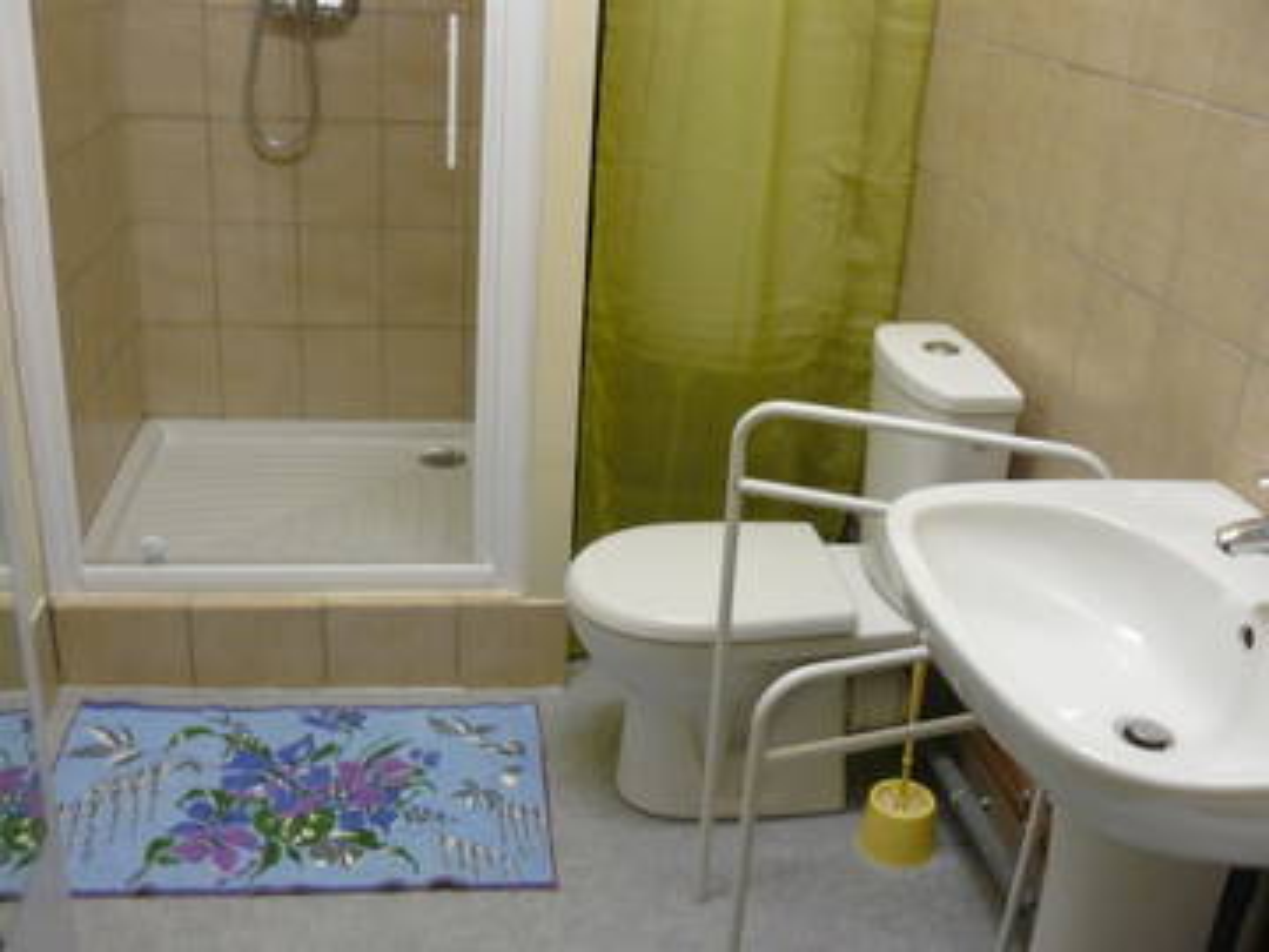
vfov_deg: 39.7
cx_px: 634
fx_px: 1320
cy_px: 476
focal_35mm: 36
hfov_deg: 51.4
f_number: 2.8
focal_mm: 6
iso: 200
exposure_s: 1/13
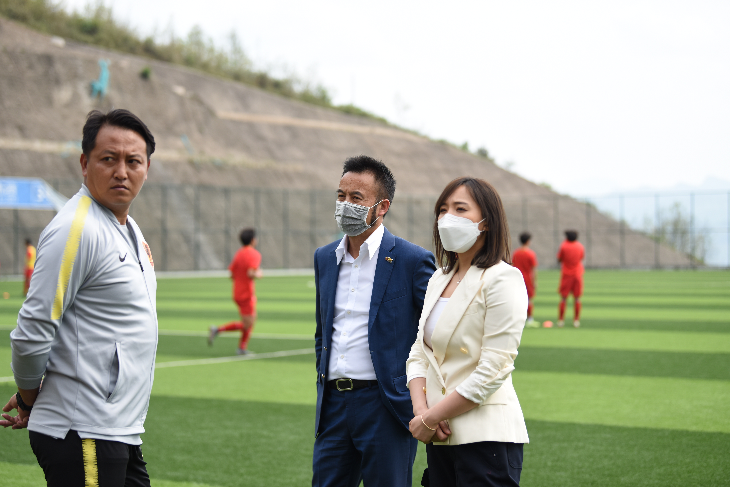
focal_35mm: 75
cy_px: 244
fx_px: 1521
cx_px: 365
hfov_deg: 27.0
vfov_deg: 18.2
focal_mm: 75
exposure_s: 1/1600
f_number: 2.8
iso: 200
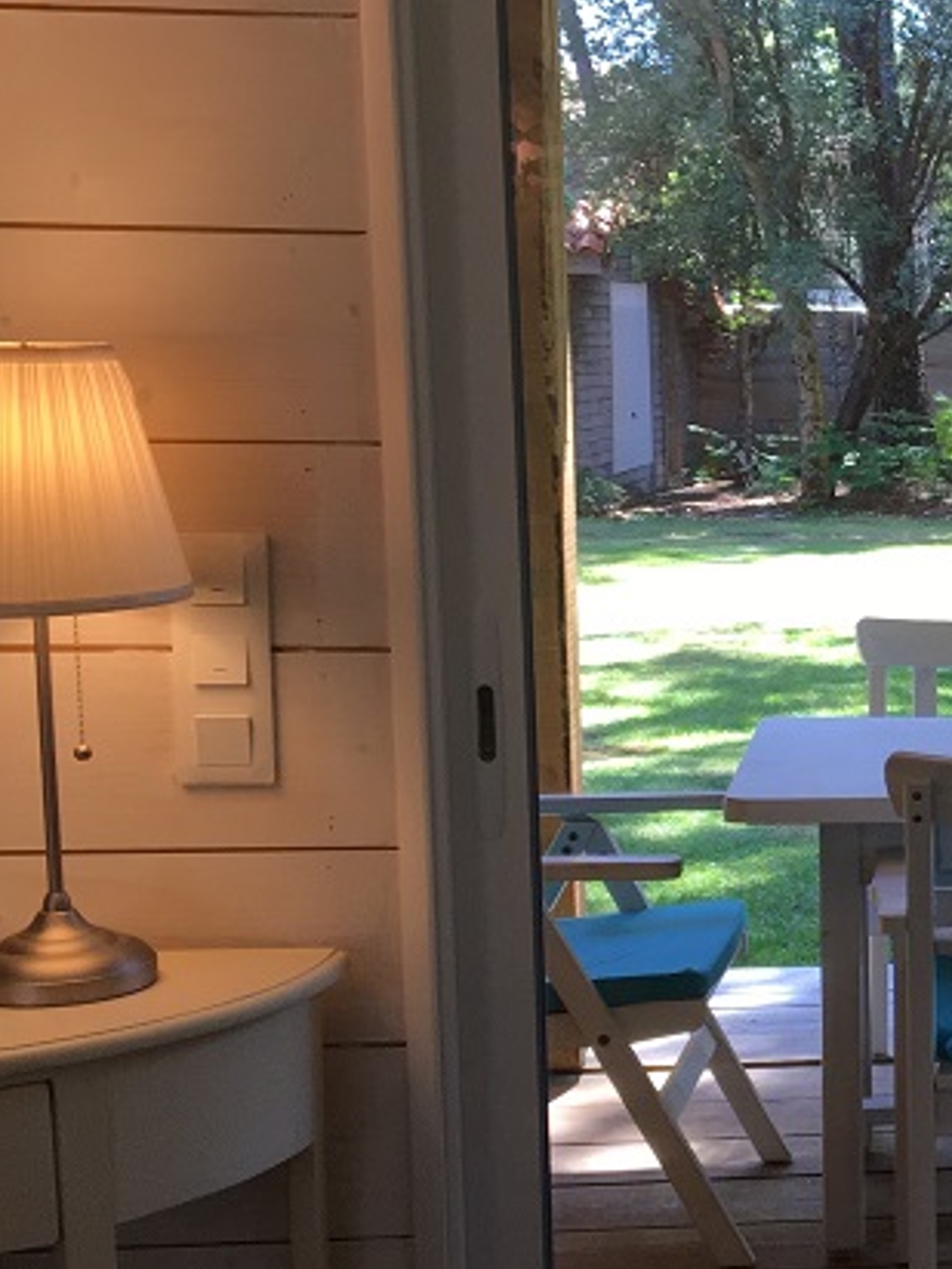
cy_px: 715
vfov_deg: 27.0
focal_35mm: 72
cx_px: 1322
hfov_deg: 18.6
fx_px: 2640
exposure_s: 1/100
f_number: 2.2
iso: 40
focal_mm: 4.15
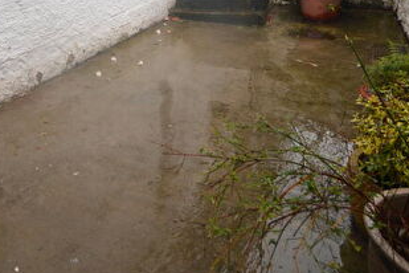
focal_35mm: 34
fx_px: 386
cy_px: -4
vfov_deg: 35.0
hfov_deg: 54.3
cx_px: 127
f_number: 5.6
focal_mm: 10
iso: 360
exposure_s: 1/125
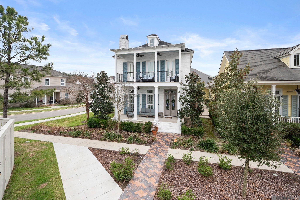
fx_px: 129
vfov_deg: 75.4
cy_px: 100
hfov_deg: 98.6
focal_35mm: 16
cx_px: 150
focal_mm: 15.5
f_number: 10
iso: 800
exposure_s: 1/500
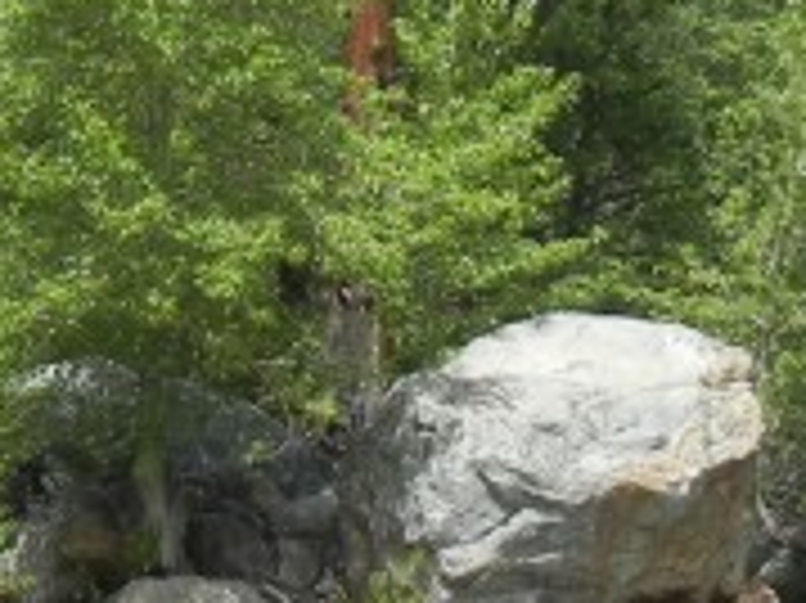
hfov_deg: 11.5
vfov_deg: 8.6
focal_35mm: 172
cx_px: 252
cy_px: 99
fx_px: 4002
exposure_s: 1/296
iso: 160
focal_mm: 5.4
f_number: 7
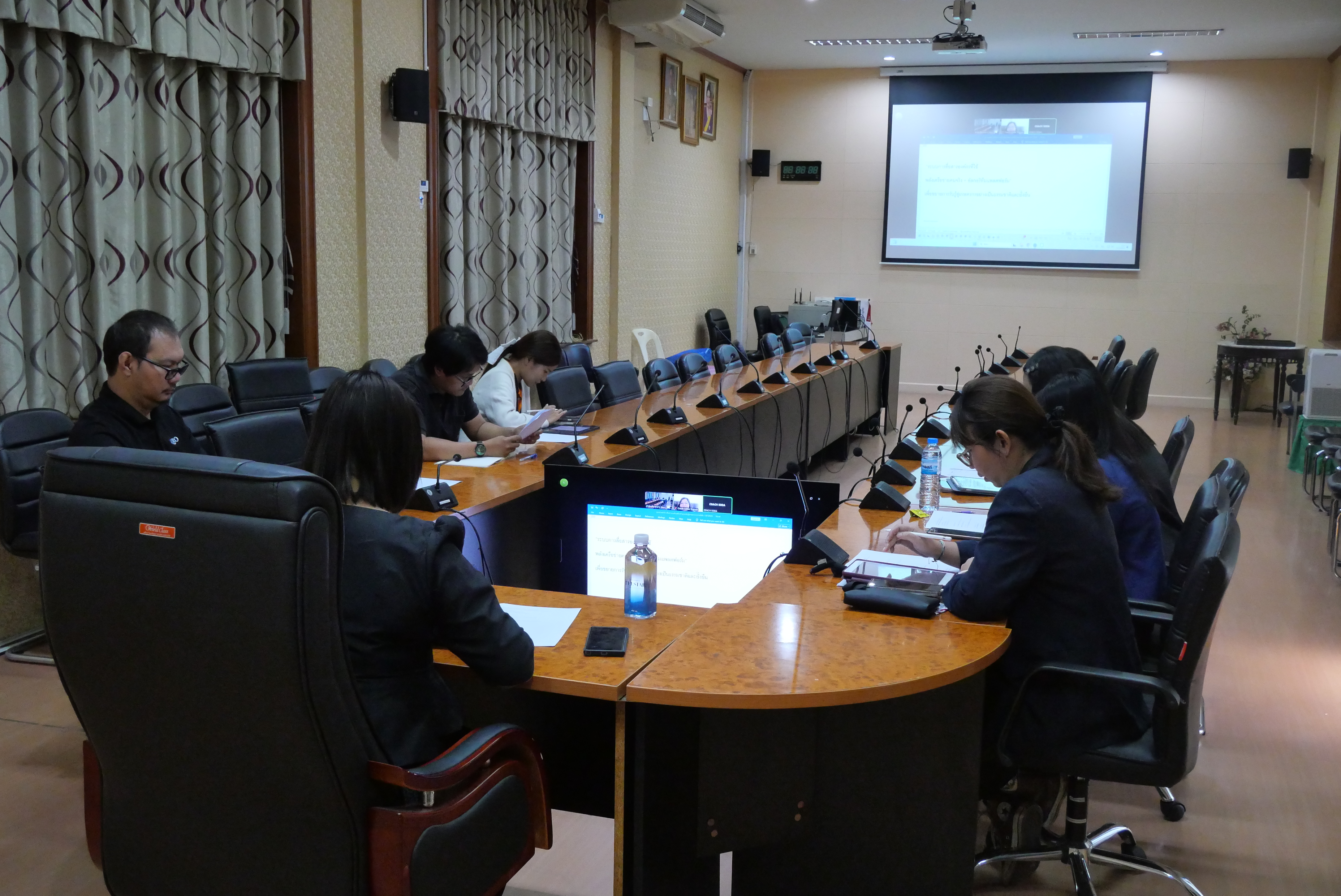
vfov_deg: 37.9
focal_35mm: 35
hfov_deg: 54.4
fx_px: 1305
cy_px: 448
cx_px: 670
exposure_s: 1/60
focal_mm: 17
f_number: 5.6
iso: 3200
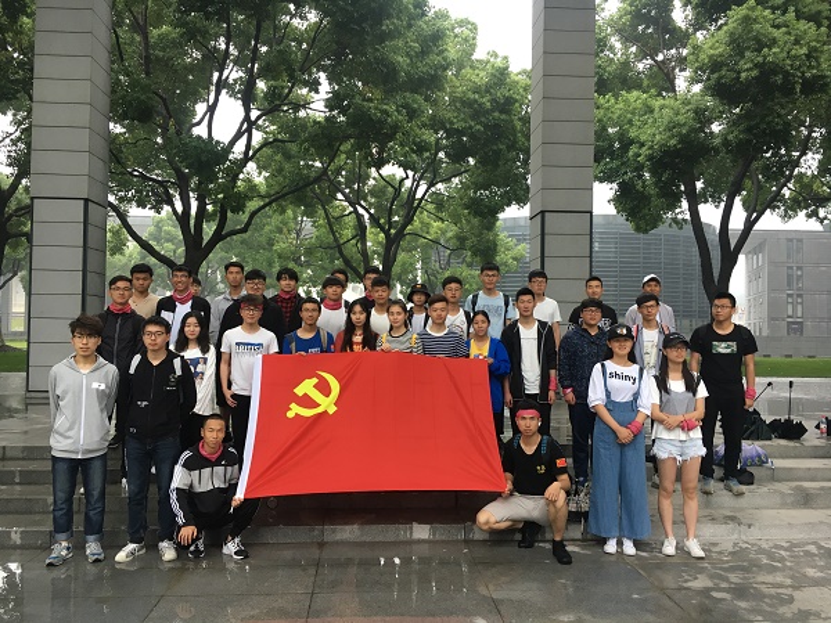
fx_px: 696
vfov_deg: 48.2
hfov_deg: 61.7
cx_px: 416
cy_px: 312
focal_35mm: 29
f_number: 2.2
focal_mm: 4.15
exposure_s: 1/33
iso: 80
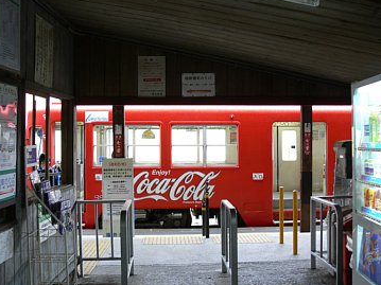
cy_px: 128
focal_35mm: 39
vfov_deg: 36.8
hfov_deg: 47.9
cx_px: 200
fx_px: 429
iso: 100
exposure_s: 1/30
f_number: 2.8
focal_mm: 7.4
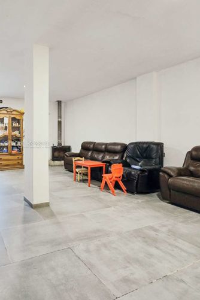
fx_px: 158
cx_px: 34
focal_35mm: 19
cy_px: 144
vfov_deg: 86.9
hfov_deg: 58.4
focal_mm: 2.2
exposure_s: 1/50
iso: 160
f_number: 2.2
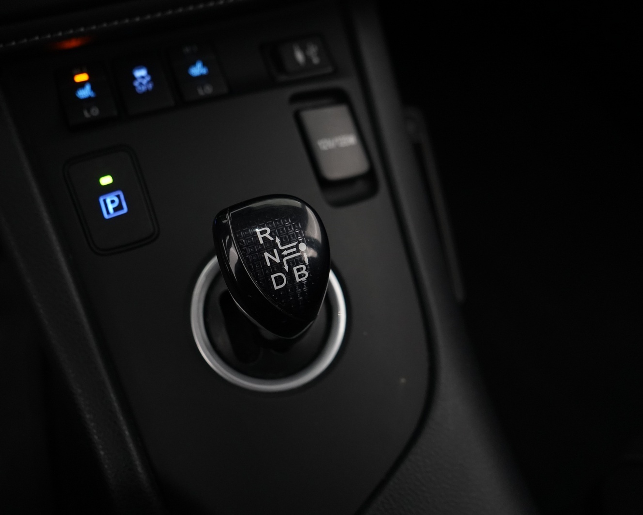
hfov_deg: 55.5
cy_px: 255
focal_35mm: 32
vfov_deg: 45.8
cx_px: 276
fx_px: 609
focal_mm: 28
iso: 4000
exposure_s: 1/60
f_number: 3.5
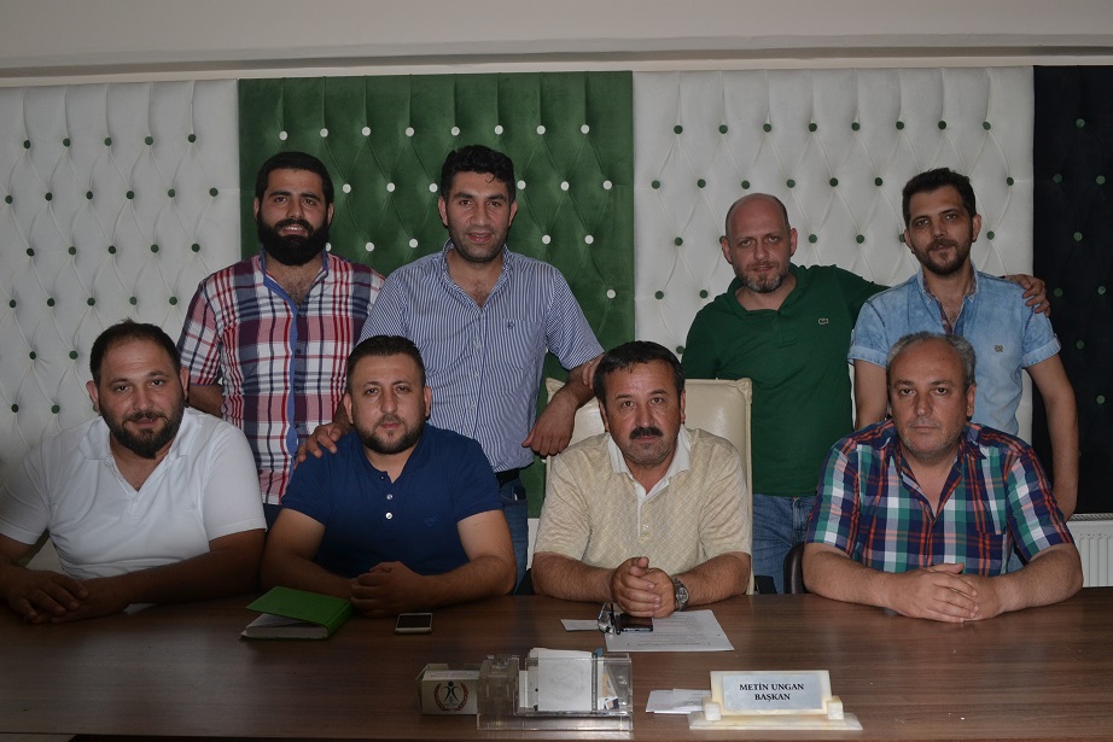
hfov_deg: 53.1
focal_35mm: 36
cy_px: 371
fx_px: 1113
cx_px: 556
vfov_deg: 36.9
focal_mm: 24
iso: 400
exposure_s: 1/60
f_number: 8
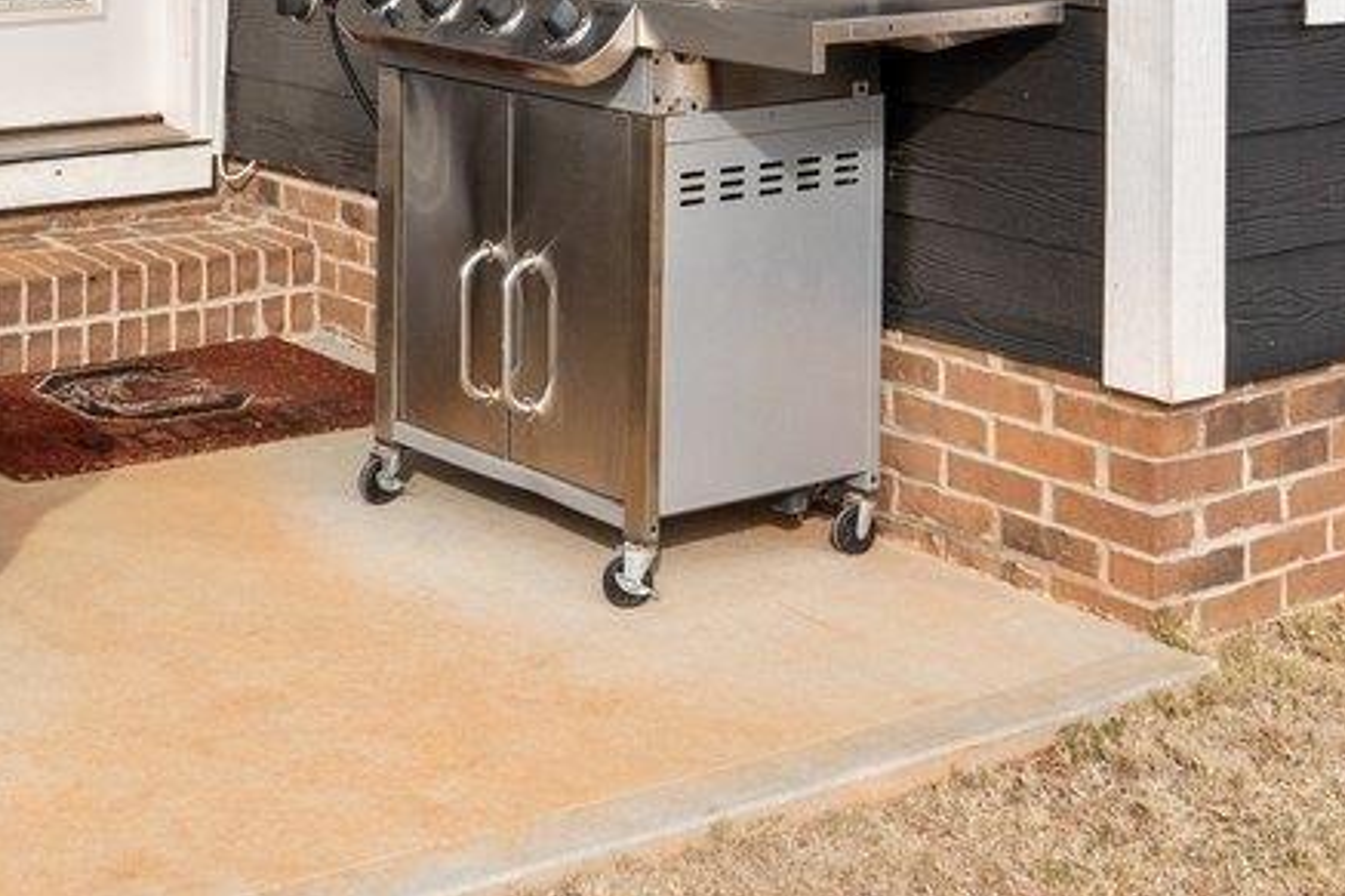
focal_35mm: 75
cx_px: 339
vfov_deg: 17.0
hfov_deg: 26.7
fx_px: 2801
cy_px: -300
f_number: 9
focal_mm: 16
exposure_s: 1/250
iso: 250
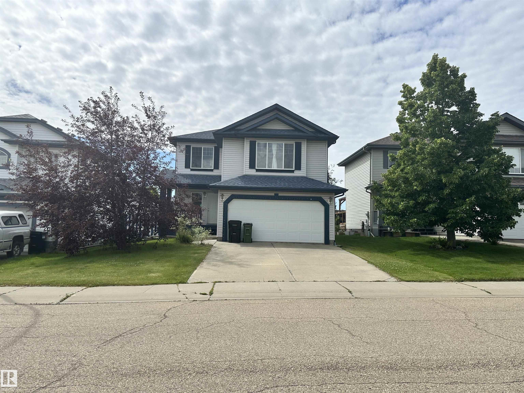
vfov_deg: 56.8
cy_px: 196
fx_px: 363
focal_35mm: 24
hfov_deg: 71.6
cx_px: 262
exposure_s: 1/8929
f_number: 1.78
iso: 80
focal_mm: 6.86
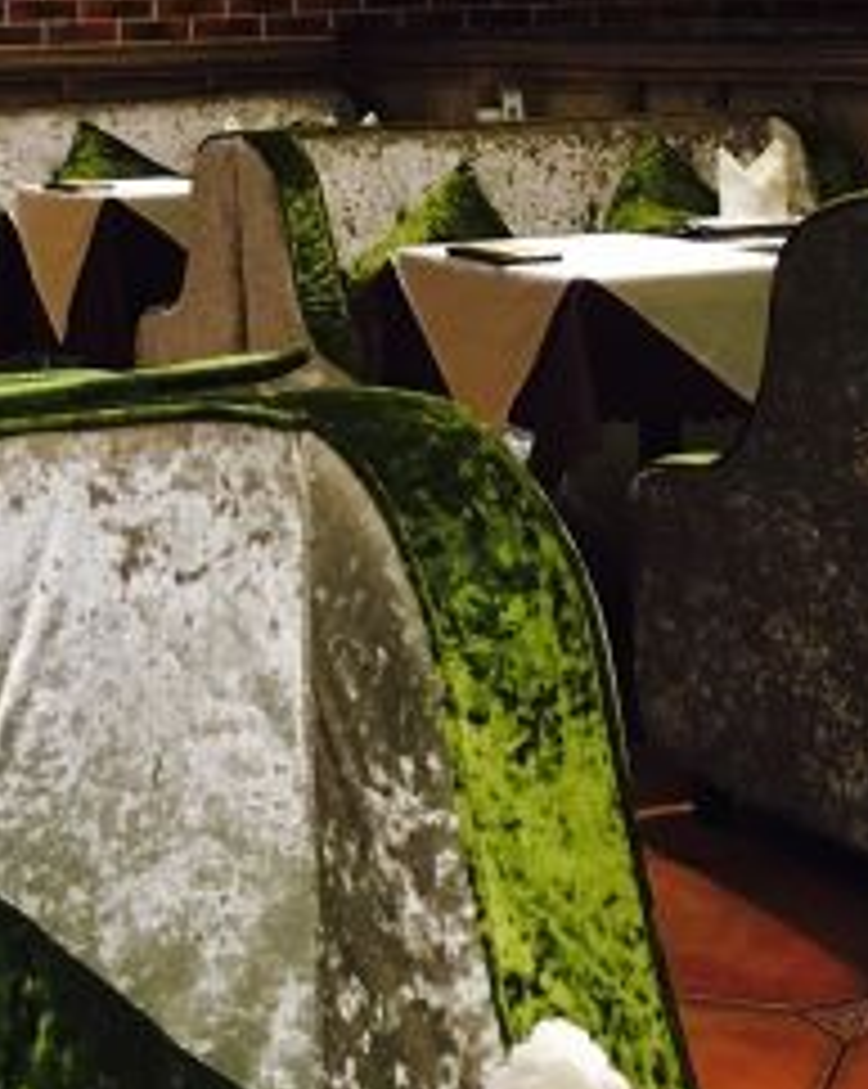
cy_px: 90
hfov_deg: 18.6
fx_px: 2638
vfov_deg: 22.7
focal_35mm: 82
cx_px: 236
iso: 160
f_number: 2.2
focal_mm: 4.15
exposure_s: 1/33
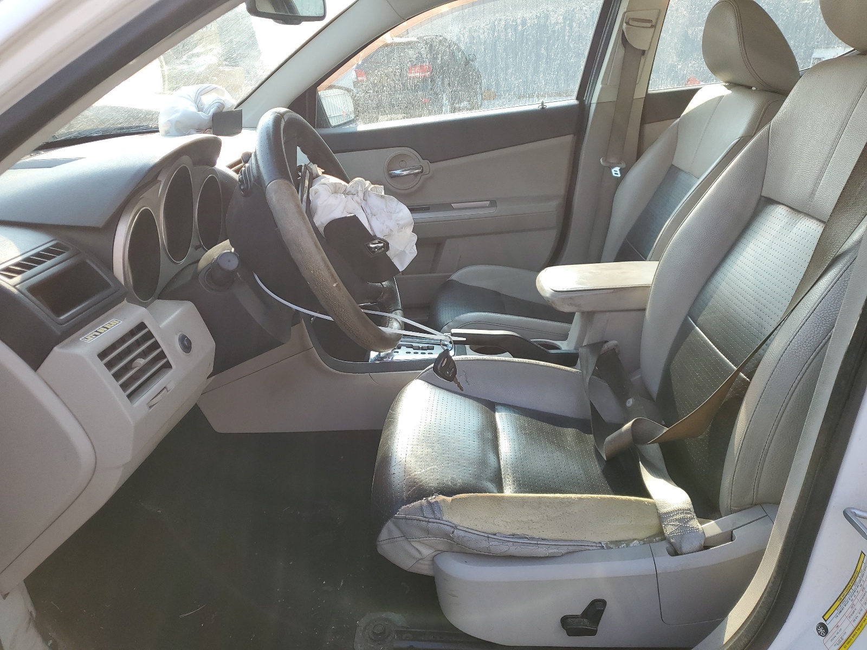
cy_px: 325
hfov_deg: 67.3
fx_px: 651
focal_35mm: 26
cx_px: 434
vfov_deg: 53.1
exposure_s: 1/526
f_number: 1.5
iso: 50
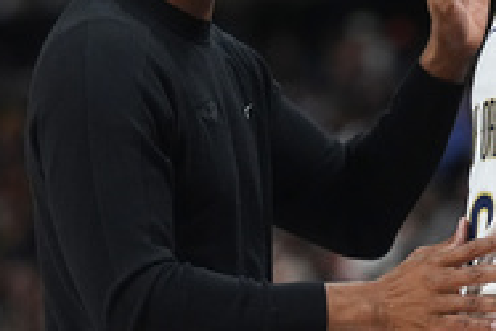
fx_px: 5612
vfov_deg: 3.4
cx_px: 448
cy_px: 147
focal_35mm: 407
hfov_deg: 5.1
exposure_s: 1/1600
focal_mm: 149
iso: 4000
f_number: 3.2
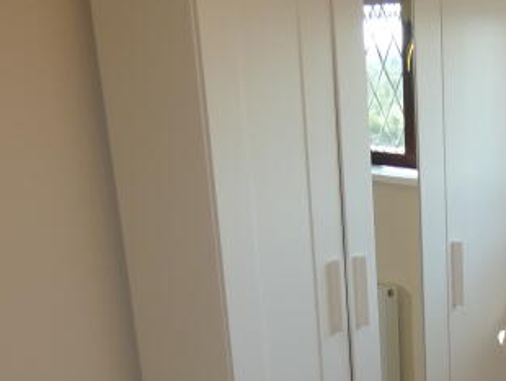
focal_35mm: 66
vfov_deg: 20.9
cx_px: 560
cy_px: 448
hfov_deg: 26.9
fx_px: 966
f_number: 2.8
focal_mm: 3.6
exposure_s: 1/60
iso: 80
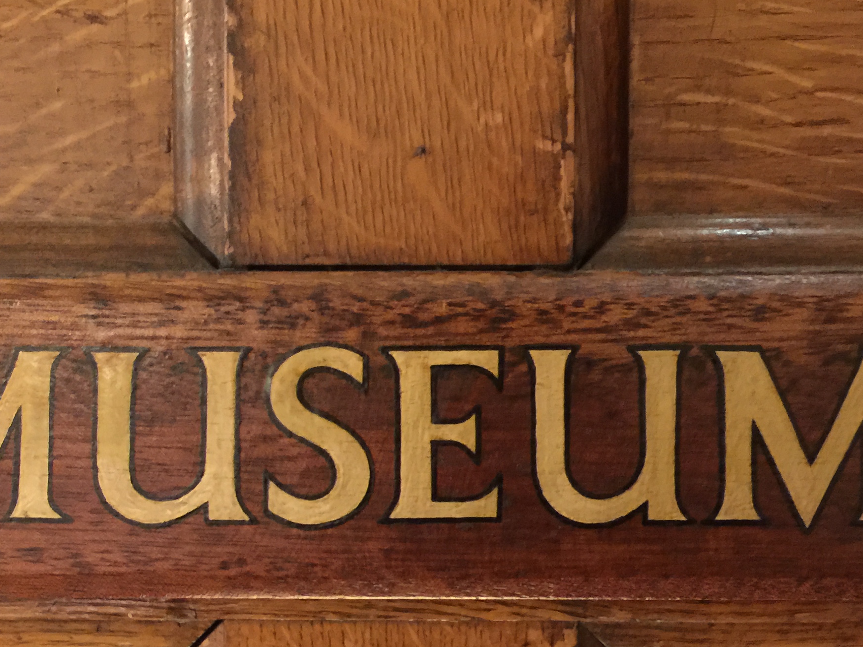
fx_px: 1346
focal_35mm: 54
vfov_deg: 26.7
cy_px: 489
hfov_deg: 35.4
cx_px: 355
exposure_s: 1/4
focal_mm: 4.15
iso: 125
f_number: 2.2
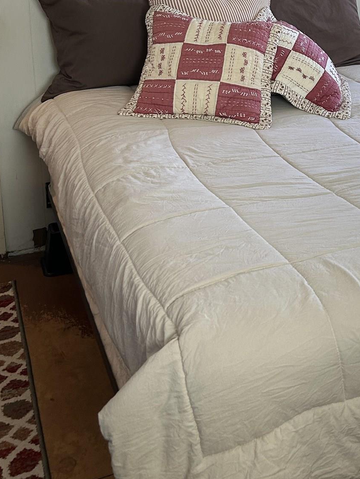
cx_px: 344
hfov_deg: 26.3
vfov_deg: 34.5
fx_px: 735
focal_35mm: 53
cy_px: 67
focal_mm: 5.7
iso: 125
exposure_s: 1/121
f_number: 1.5
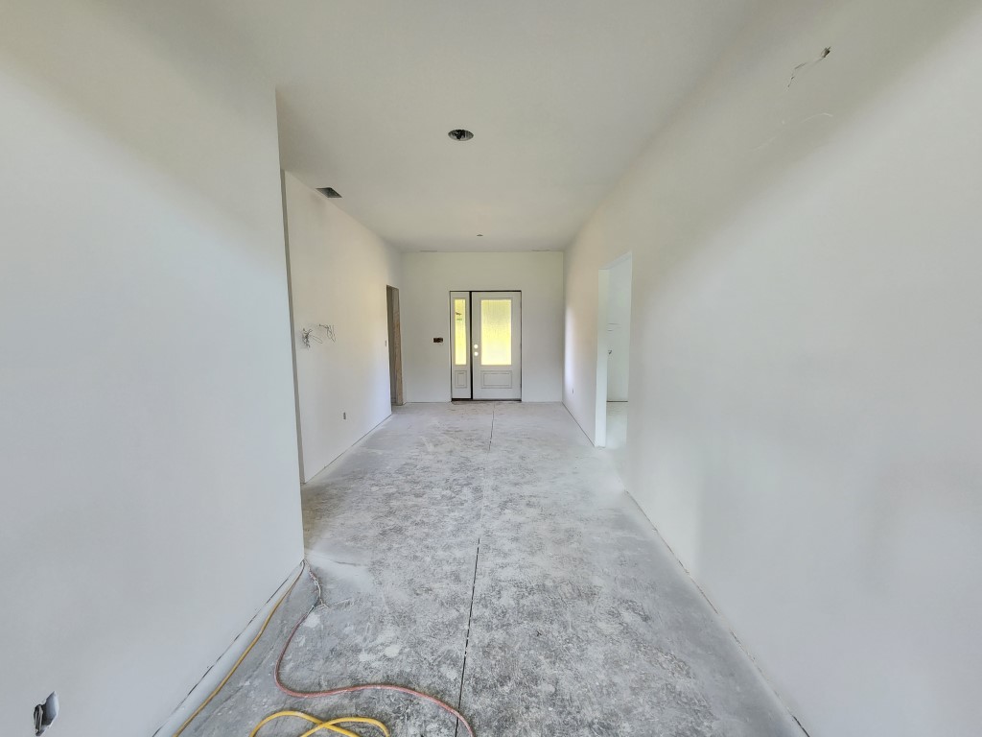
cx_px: 491
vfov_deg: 89.9
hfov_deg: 106.2
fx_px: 369
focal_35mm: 13
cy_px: 368
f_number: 2.2
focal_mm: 2.2
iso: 320
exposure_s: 1/60
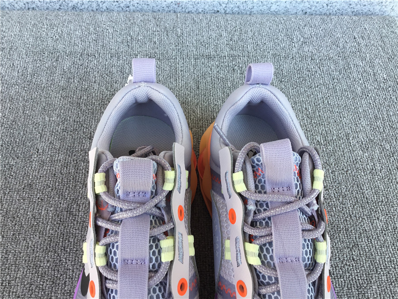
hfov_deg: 58.4
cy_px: 150
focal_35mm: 31
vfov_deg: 45.4
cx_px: 199
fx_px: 356
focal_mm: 3.3
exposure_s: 1/118
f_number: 2.4
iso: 25
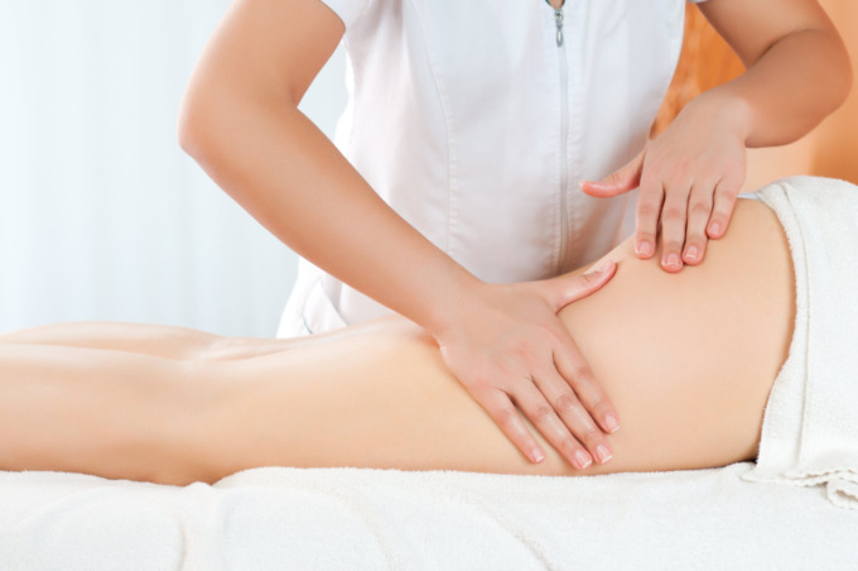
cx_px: 429
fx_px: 2500
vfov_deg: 13.0
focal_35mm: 105
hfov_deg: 19.5
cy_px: 286
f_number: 4.5
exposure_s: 1/125
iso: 200
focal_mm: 70
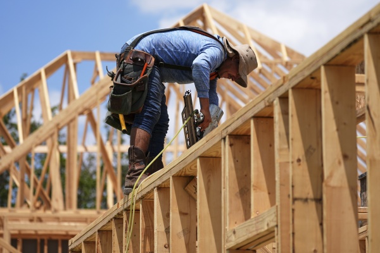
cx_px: 190
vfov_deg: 7.3
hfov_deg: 10.9
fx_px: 1995
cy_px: 126
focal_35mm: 189
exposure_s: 1/1250
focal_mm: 189
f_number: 5.6
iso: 125
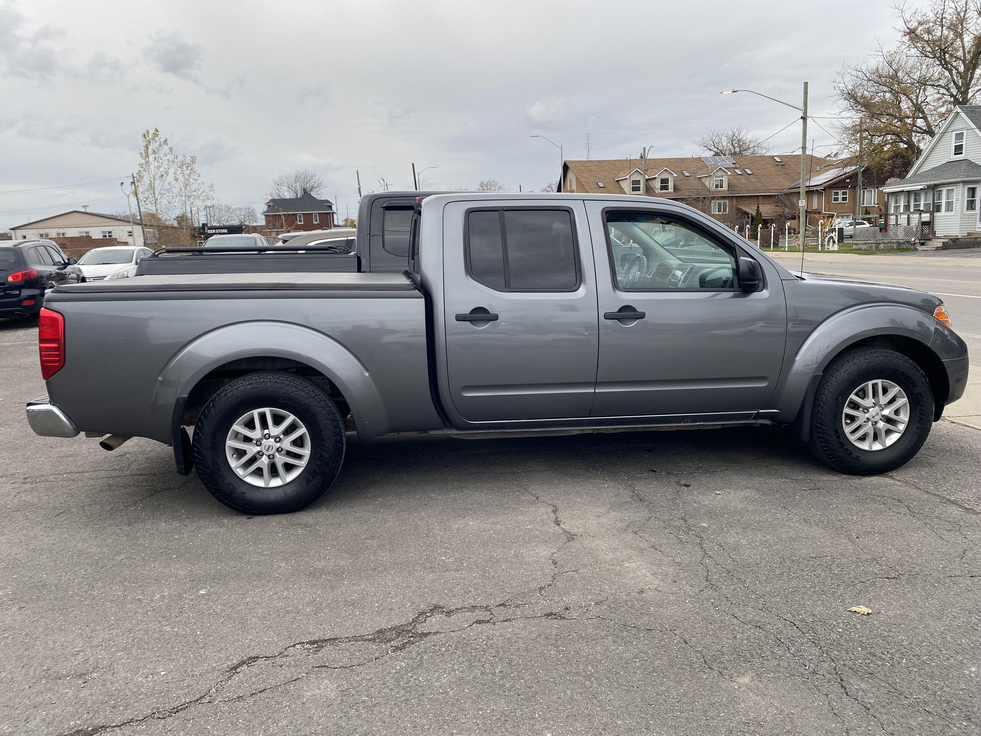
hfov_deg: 67.3
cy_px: 368
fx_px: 737
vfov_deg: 53.1
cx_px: 490
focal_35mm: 26
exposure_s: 1/449
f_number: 1.8
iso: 32
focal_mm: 4.25
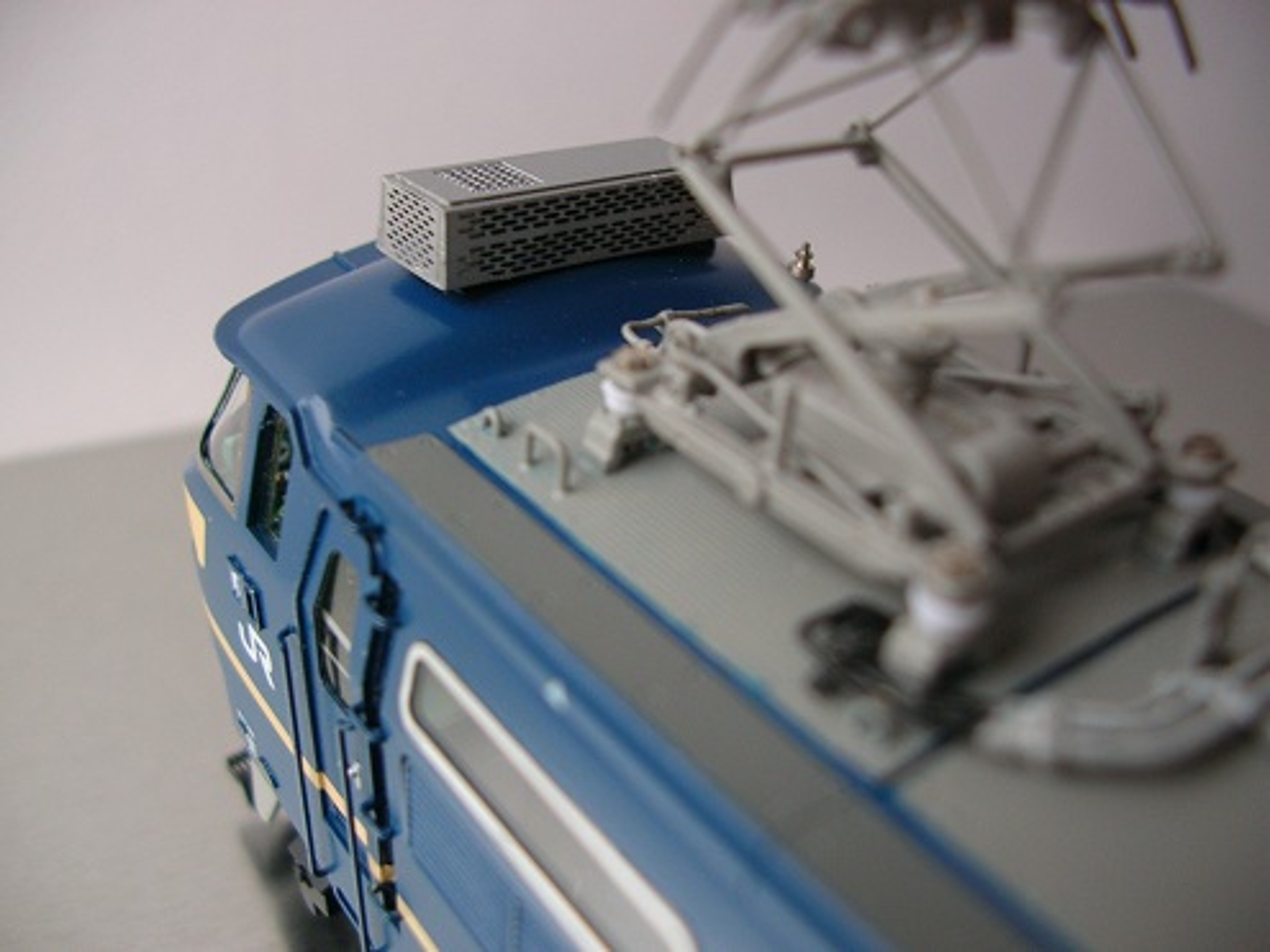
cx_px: 635
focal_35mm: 35
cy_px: 476
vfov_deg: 40.7
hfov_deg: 52.6
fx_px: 1284
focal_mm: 5.8
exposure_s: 1/6.2
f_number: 2.8
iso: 50
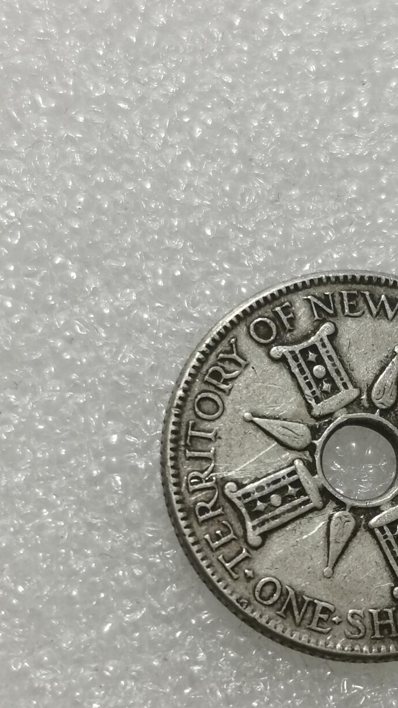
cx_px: 329
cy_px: 390
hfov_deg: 12.4
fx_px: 1819
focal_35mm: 97
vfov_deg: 22.0
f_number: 1.8
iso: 80
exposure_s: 1/100
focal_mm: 5.58
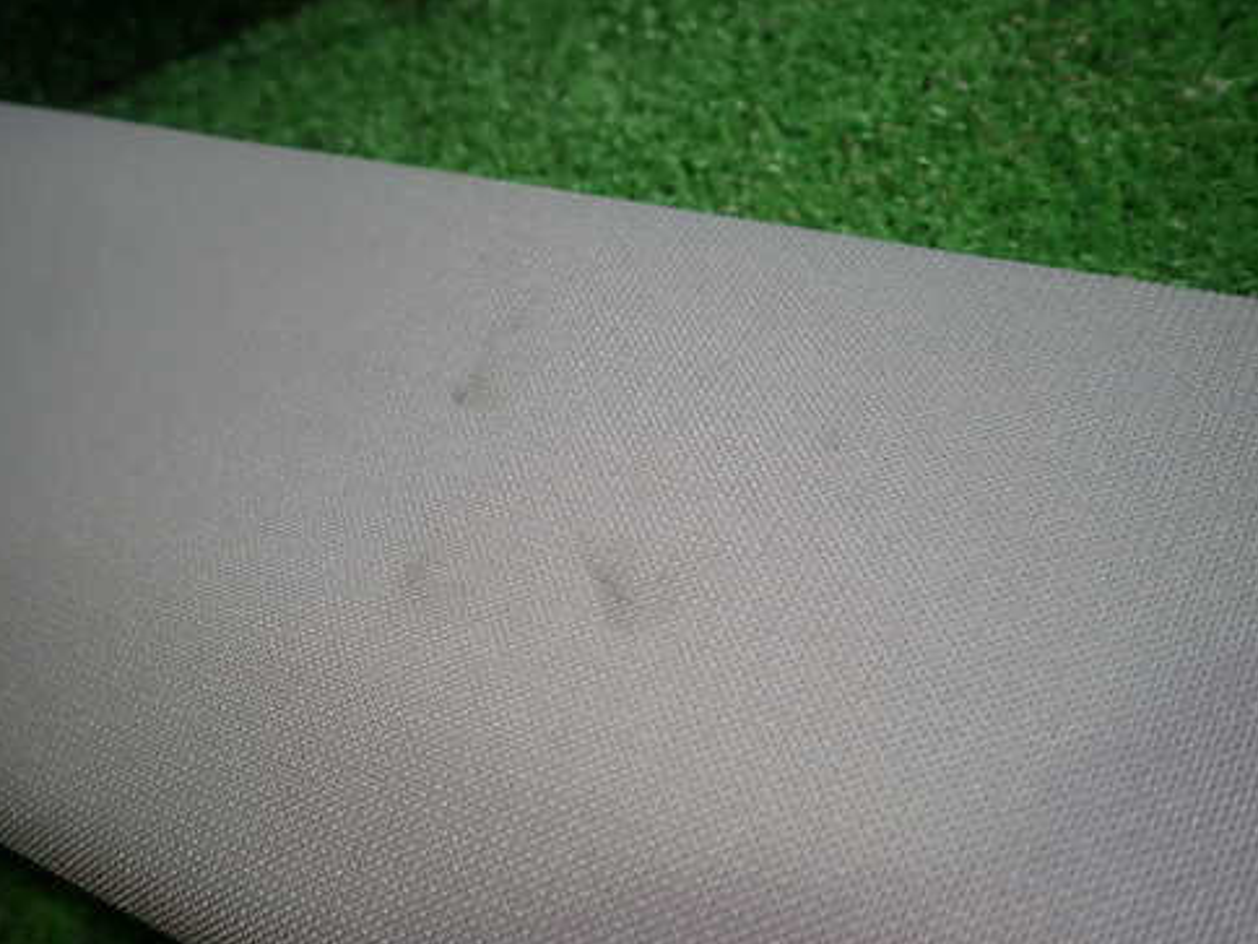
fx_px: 1127
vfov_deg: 45.4
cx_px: 582
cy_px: 458
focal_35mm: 31
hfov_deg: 58.3
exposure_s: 1/80
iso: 100
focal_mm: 4.5
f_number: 2
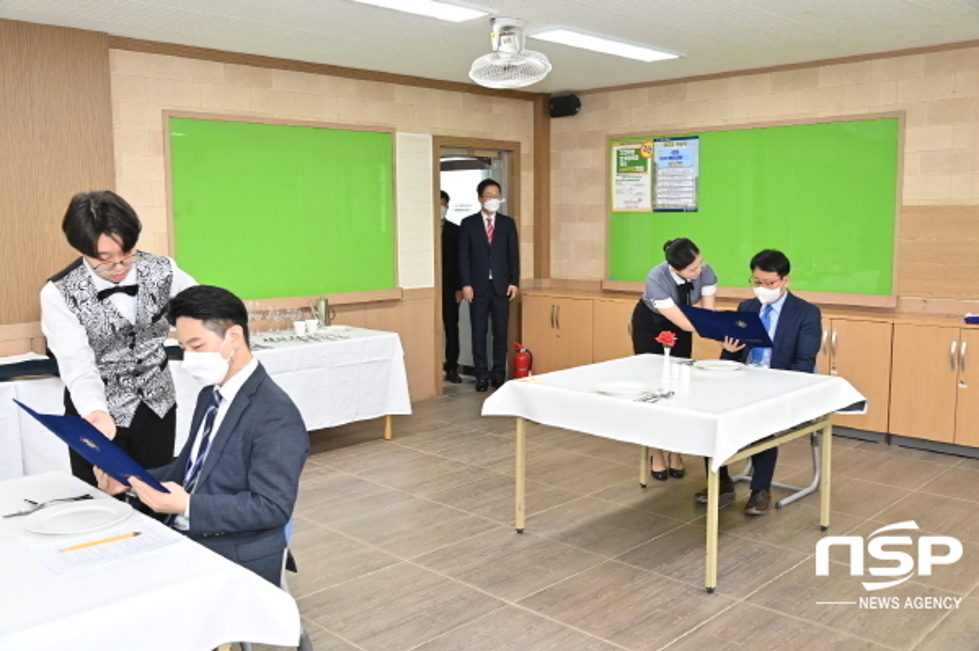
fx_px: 869
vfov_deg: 41.0
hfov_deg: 58.8
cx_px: 490
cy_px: 326
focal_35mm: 32
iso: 4000
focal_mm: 32
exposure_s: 1/200
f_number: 6.3
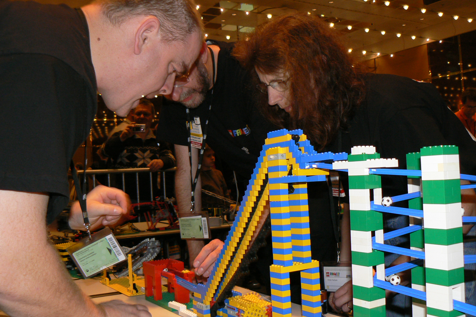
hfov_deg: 50.7
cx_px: 236
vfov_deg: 35.0
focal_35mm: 38
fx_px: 502
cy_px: 162
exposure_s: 1/25
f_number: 2.8
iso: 100
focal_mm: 6
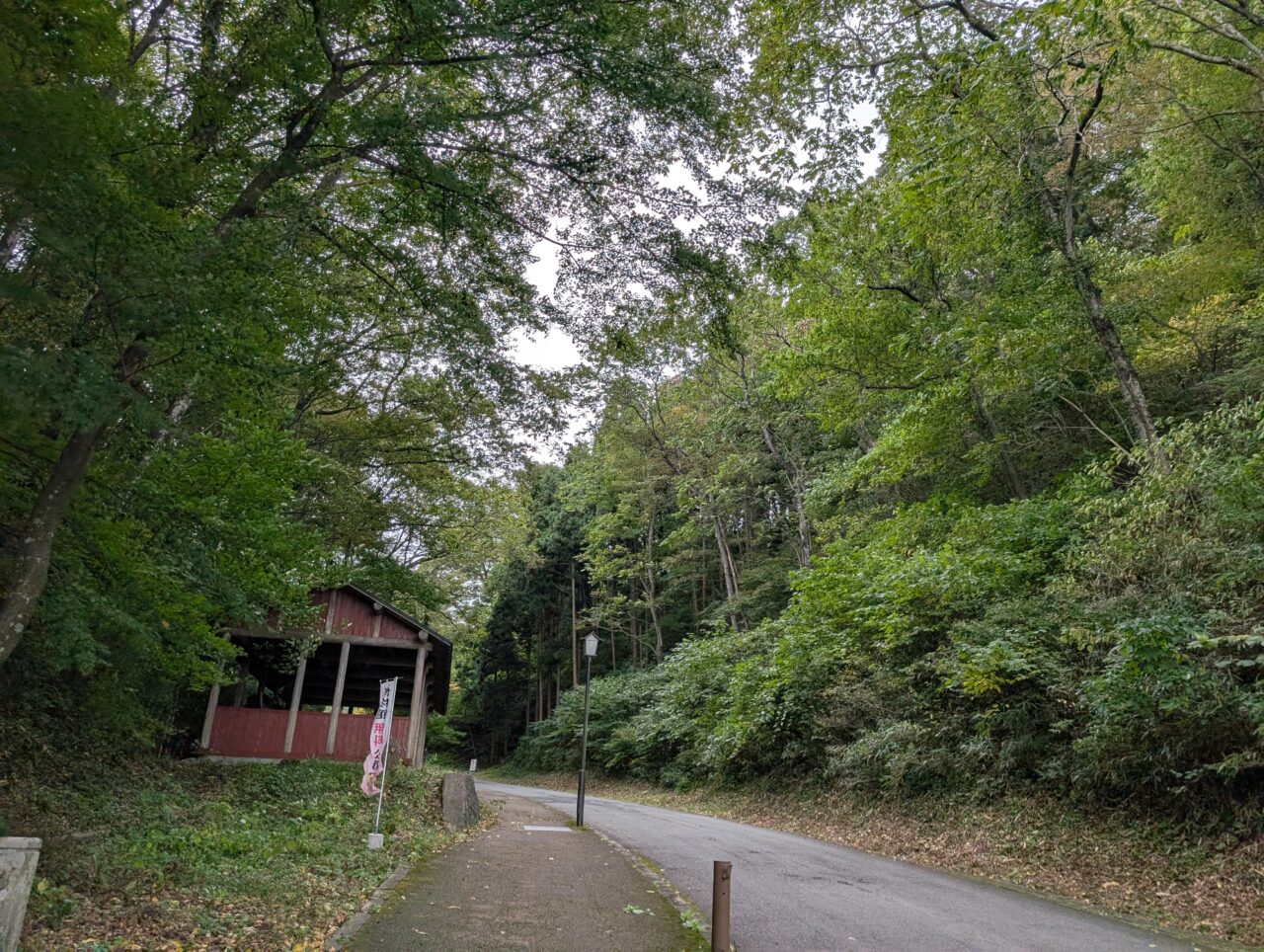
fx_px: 878
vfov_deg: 56.9
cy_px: 476
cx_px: 632
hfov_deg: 71.5
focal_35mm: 24
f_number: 1.68
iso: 20
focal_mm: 6.9
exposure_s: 1/316
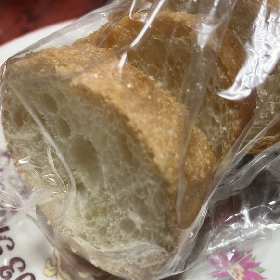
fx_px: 311
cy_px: 144
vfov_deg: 48.4
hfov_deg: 48.5
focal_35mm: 34
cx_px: 140
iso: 160
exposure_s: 1/60
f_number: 1.8
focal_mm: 3.99
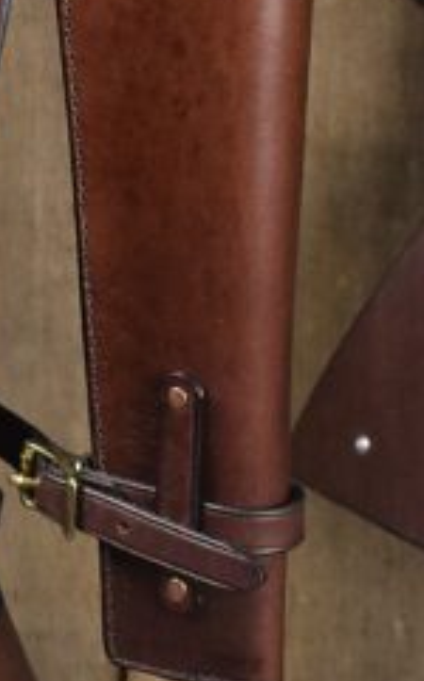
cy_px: -249
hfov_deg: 10.1
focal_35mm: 129
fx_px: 2385
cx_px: 93
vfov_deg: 15.4
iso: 1600
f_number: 4.5
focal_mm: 27
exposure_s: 1/60
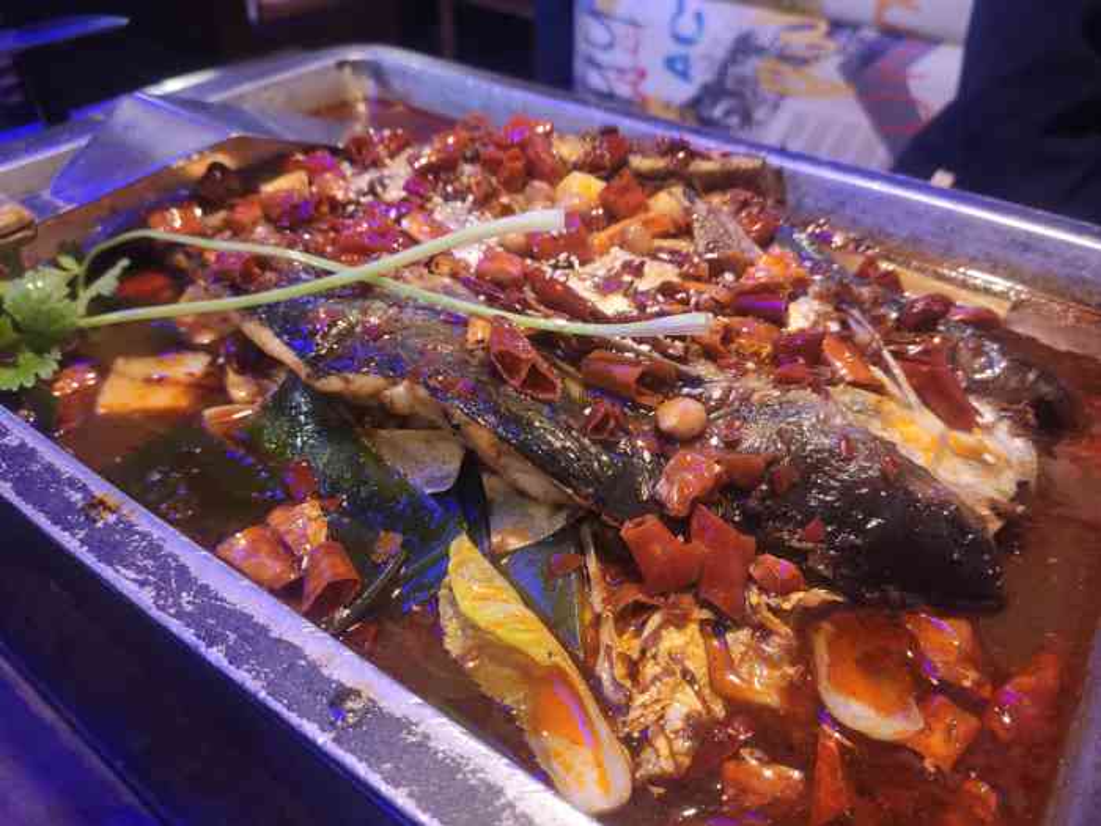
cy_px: 413
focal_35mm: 26
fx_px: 827
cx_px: 550
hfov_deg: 67.3
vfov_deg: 53.1
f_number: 1.75
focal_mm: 4.77
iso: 1037
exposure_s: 1/33
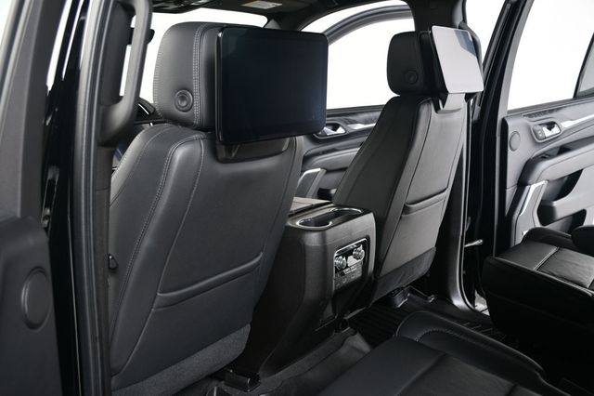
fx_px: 594
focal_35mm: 36
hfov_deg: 53.2
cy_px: 198
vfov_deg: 36.8
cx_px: 297
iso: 100
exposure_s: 1/160
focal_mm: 24
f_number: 3.8
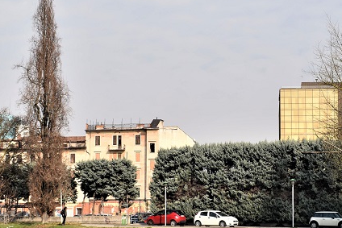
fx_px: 665
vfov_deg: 19.4
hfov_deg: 28.7
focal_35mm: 70
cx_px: 225
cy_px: 153
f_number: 10
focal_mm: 22
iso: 100
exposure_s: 1/200
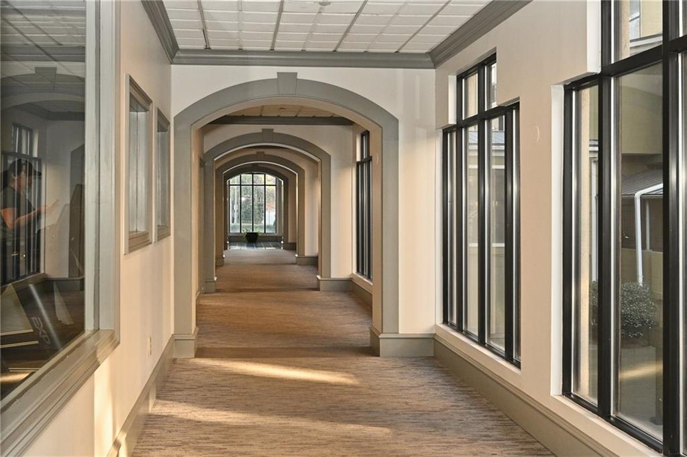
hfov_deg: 62.0
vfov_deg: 43.5
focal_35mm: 30
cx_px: 344
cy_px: 228
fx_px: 572
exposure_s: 1/125
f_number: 7.1
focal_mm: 30
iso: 2200
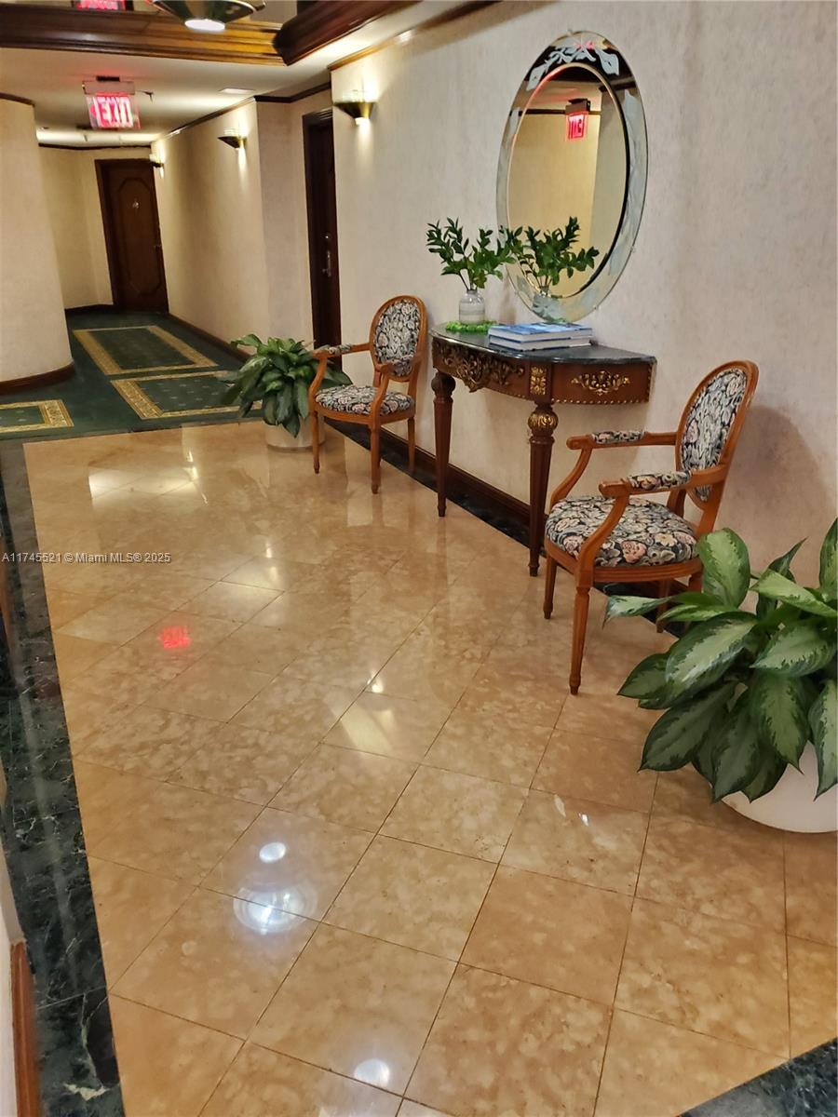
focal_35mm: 26
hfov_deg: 53.1
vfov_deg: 67.3
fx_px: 839
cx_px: 419
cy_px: 558
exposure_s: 1/40
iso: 500
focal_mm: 4.3
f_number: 1.5
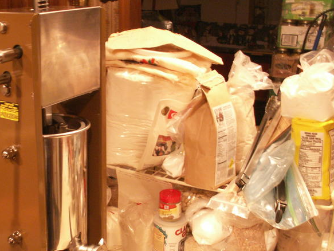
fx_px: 521
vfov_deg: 27.0
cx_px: 82
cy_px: 152
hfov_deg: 34.7
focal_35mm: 54
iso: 160
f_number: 2.8
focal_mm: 5.86
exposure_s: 1/5
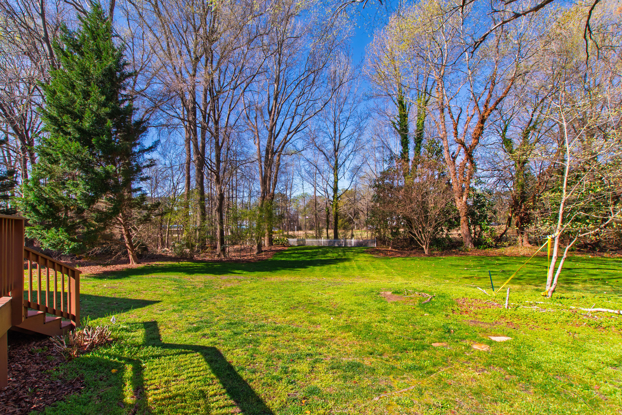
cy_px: 208
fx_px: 259
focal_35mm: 15
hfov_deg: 100.4
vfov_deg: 77.3
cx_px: 311
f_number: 8
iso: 100
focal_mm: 10
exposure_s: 1/80
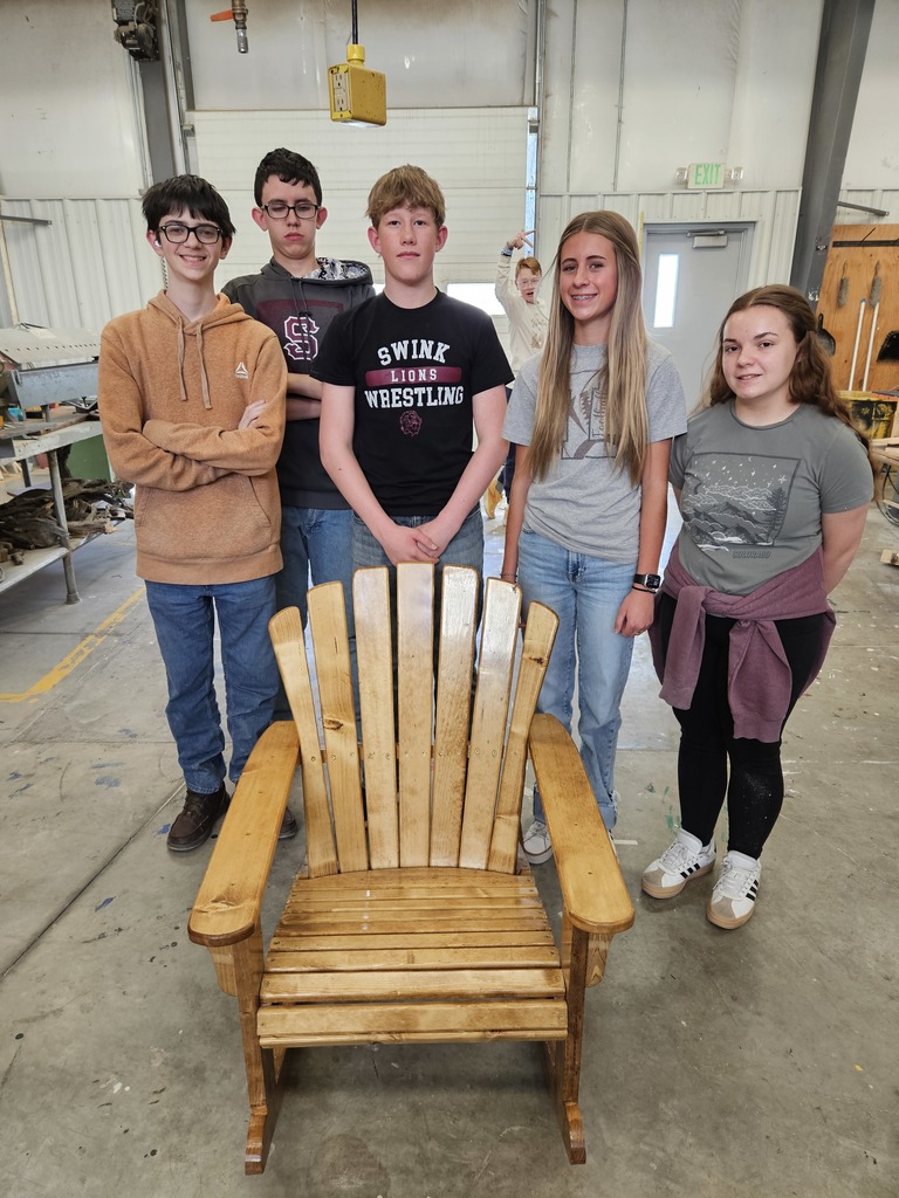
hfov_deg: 58.9
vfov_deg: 73.9
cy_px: 599
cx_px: 450
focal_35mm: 23
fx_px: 796
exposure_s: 1/120
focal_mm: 5.4
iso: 200
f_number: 1.8
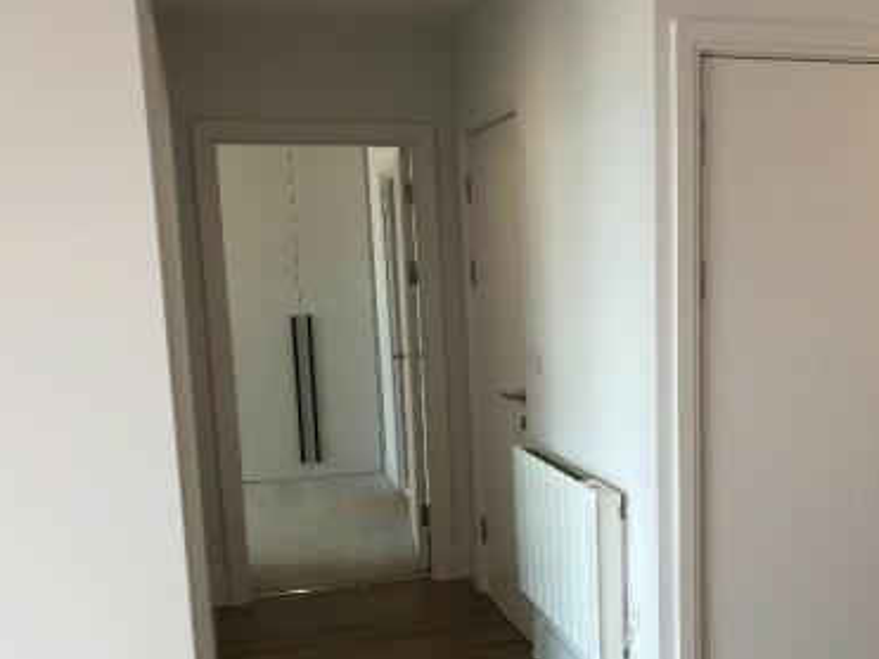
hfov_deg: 42.2
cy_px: 475
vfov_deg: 32.4
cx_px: 610
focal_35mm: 44
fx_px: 1117
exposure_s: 1/100
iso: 32
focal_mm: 3.99
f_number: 1.8
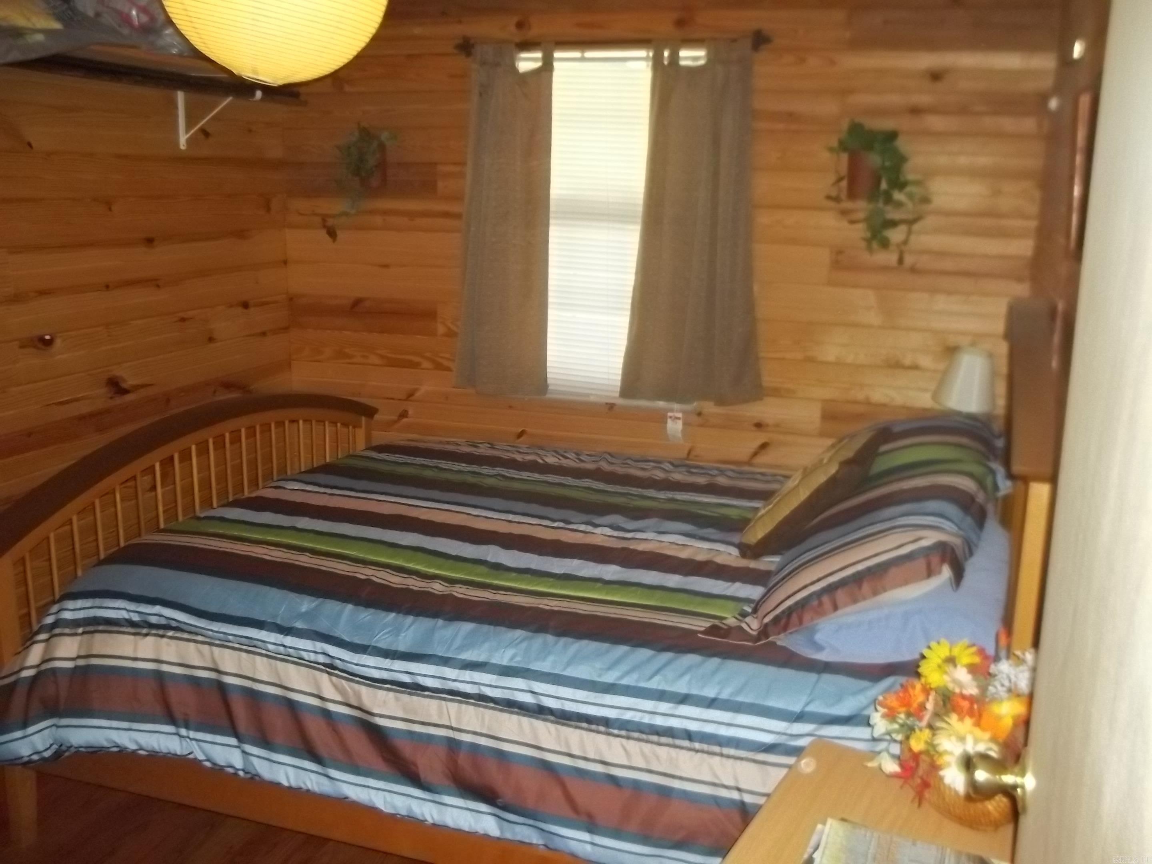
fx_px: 1098
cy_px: 432
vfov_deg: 42.9
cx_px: 576
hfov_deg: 55.4
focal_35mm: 33
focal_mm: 5.9
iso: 320
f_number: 3.3
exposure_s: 1/30
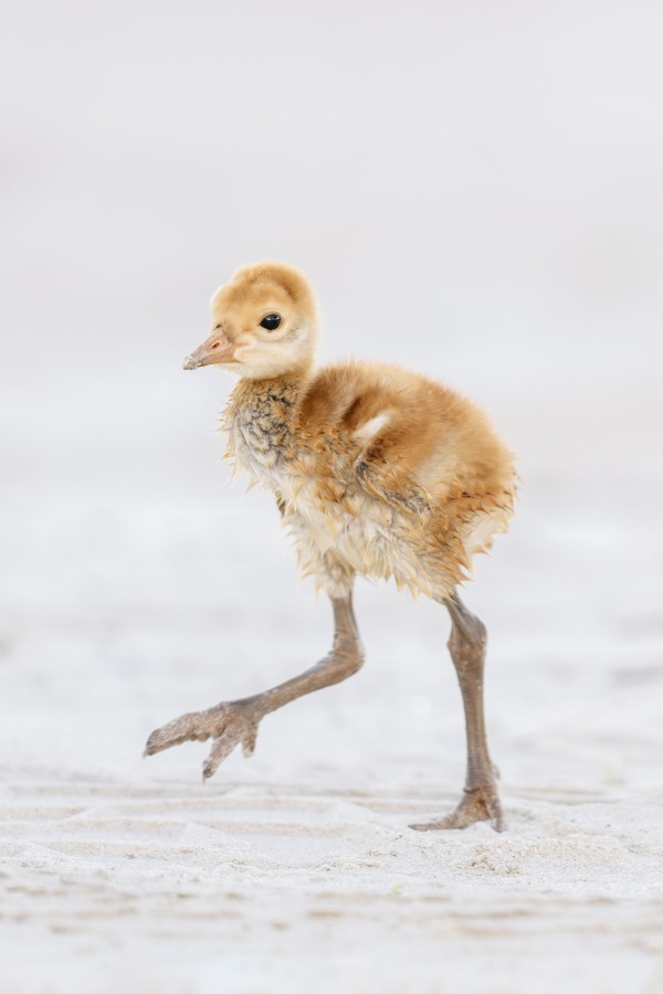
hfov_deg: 4.6
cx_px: 332
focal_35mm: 300
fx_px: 8287
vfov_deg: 6.9
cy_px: 497
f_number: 2.8
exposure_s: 1/640
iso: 2000
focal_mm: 300
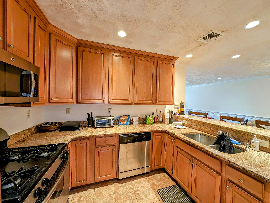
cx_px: 135
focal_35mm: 12
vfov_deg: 94.6
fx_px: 94
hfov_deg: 110.5
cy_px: 102
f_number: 1.95
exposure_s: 1/40
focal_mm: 2.23
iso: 106
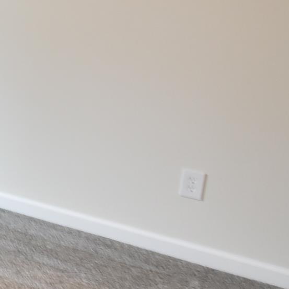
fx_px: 652
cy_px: 70
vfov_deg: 24.7
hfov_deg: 15.7
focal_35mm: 69
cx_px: -372
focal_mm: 10
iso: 400
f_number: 5.6
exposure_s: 1/10
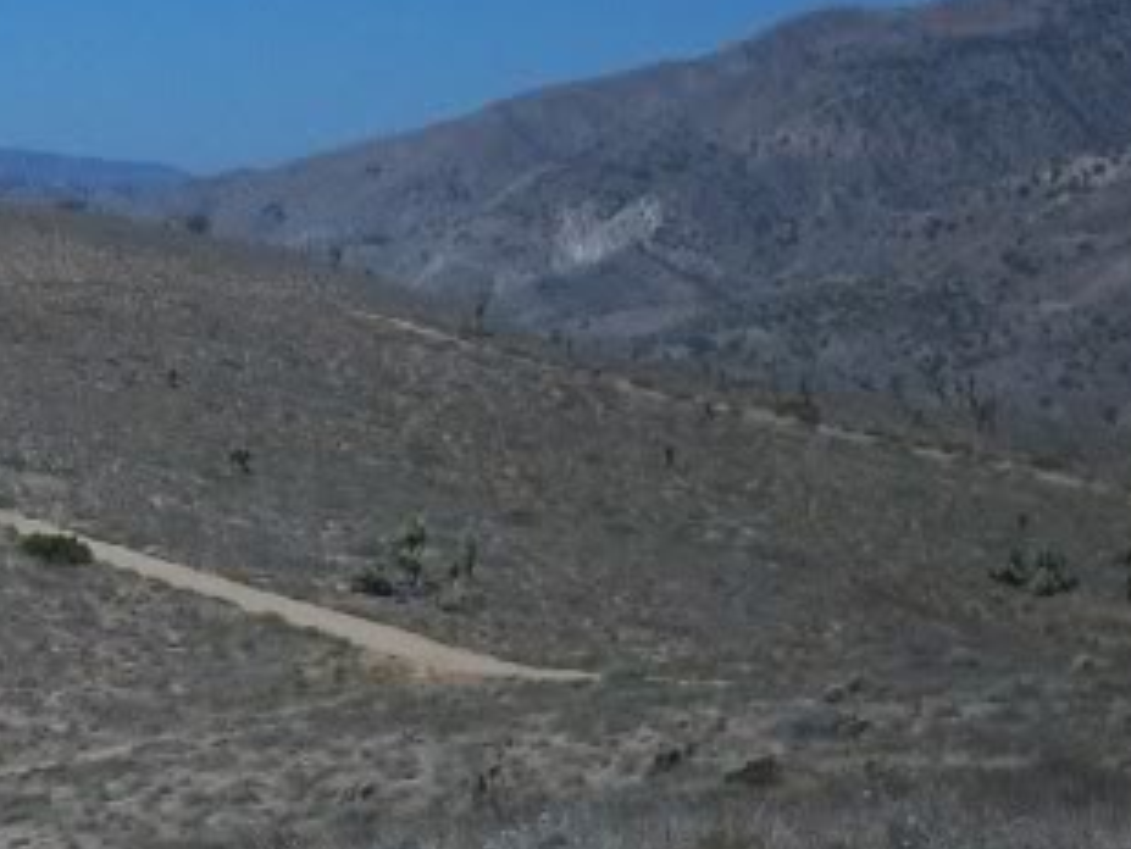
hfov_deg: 14.9
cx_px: -395
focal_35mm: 126
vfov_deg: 11.8
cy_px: 450
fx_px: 4118
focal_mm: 6.3
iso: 80
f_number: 4.5
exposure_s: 1/1401
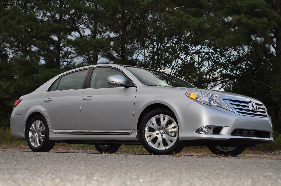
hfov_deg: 31.9
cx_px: 140
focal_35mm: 63
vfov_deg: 21.5
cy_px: 93
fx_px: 491
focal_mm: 42
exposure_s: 1/200
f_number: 6.3
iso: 200
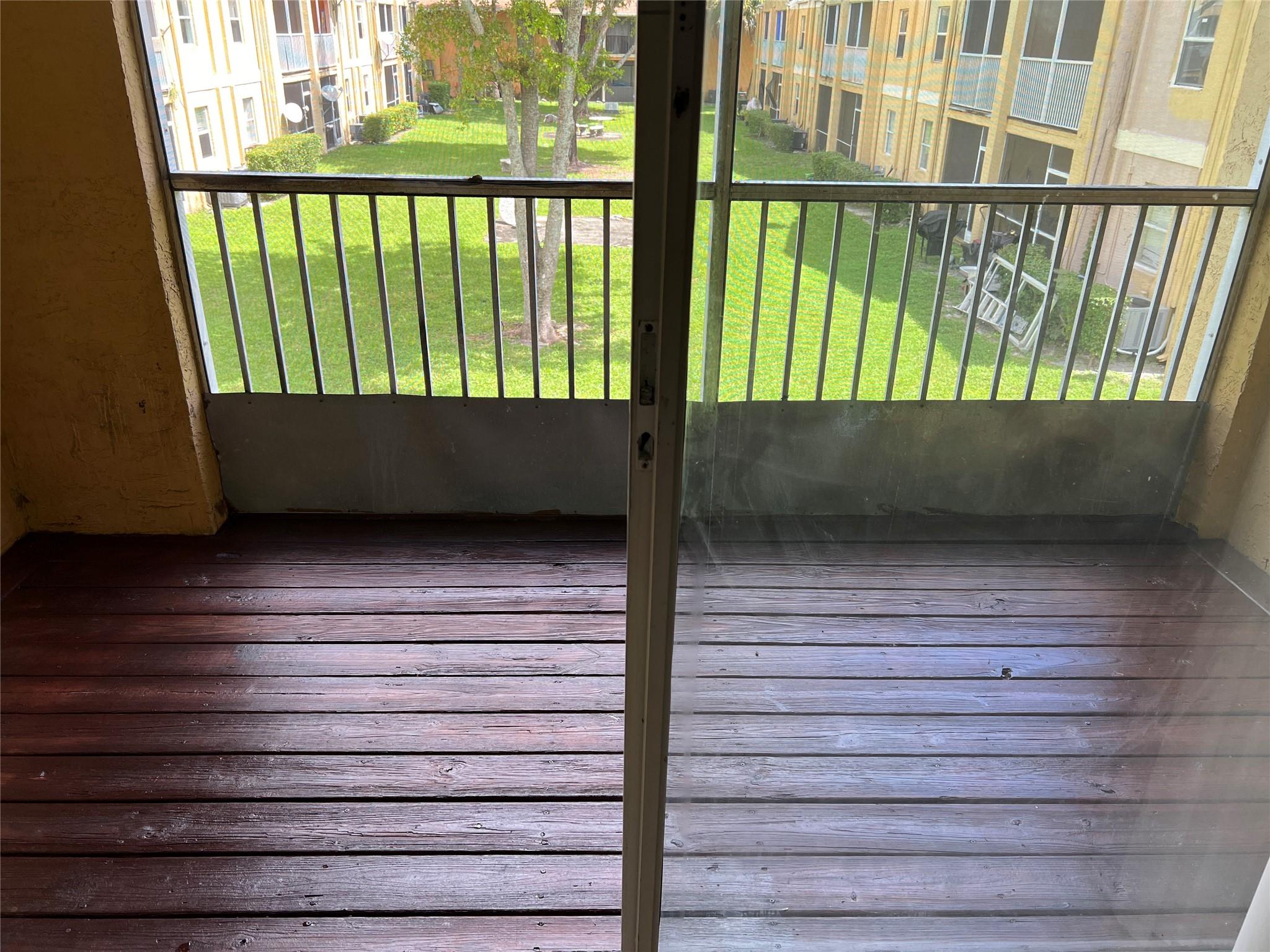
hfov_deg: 67.3
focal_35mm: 26
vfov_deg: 53.1
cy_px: 476
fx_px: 954
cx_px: 635
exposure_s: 1/245
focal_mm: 5.7
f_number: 1.5
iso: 40
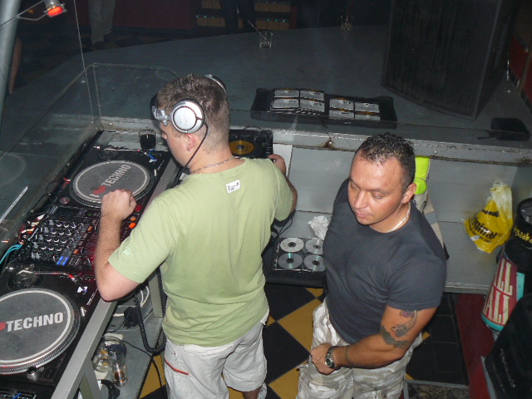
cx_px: 266
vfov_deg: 39.7
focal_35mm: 36
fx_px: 553
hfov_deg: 51.4
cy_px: 200
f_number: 2.8
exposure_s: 1/30
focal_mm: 6
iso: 125
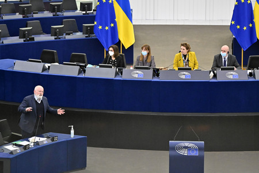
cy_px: 86
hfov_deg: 10.5
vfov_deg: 7.0
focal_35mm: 195
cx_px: 130
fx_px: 1403
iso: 6400
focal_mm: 195
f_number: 6
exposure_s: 1/400
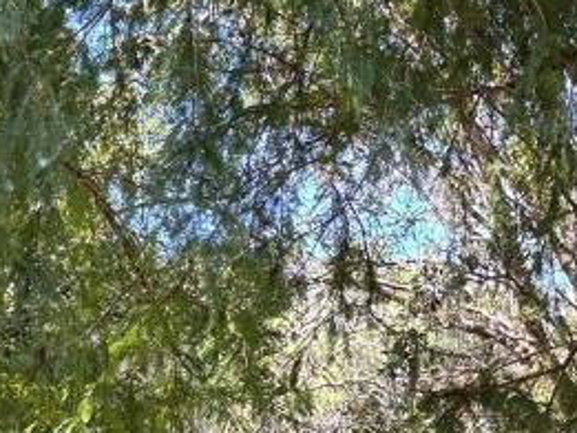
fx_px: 1701
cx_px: 661
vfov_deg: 14.4
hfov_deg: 18.4
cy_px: 382
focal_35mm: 102
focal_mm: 5.96
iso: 40
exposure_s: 1/145
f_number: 1.6
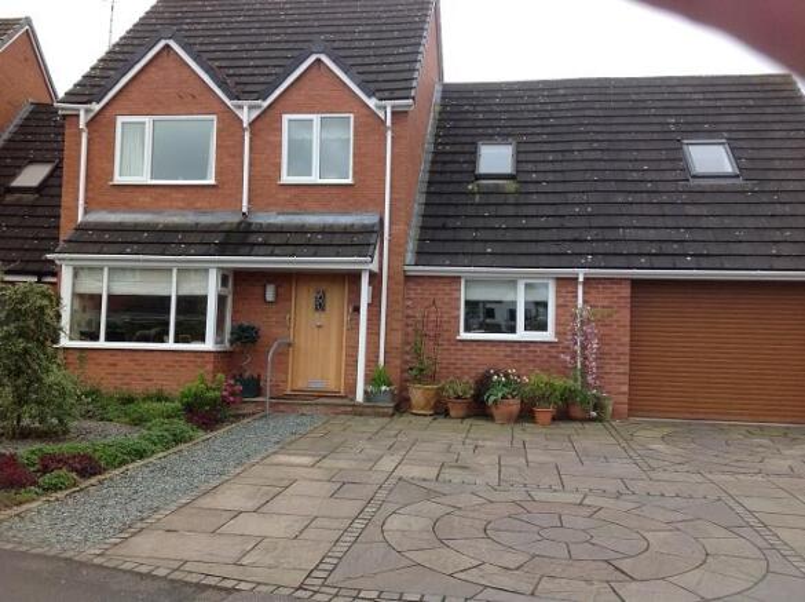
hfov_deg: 52.7
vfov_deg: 40.6
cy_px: 301
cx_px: 402
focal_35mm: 35
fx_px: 813
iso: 50
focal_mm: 4.28
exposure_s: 1/444
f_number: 2.4
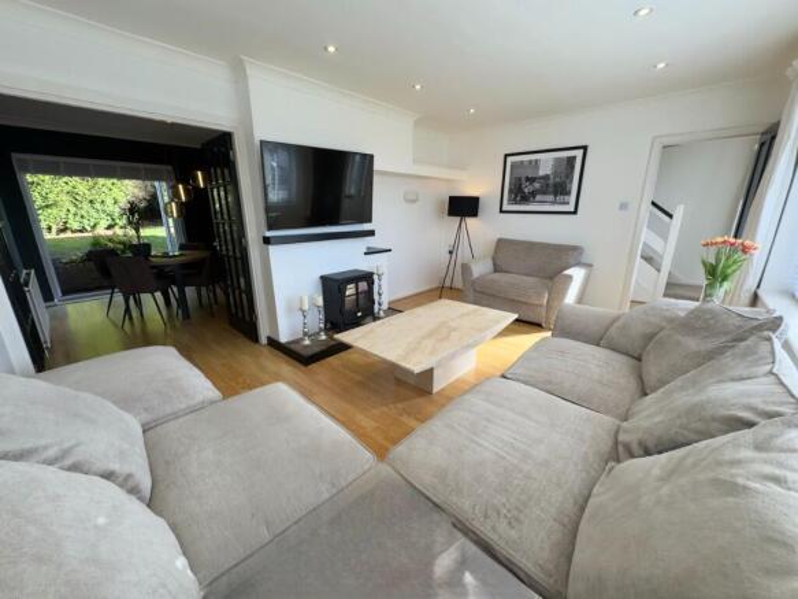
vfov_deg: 85.7
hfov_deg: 102.1
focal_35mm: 14
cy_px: 300
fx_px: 323
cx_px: 399
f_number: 2.2
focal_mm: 2.22
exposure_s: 1/135
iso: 40
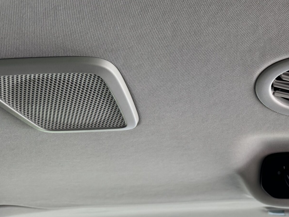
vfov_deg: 28.6
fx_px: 426
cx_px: 302
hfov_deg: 33.6
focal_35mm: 51
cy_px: 114
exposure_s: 1/121
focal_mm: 6.76
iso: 200
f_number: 1.78
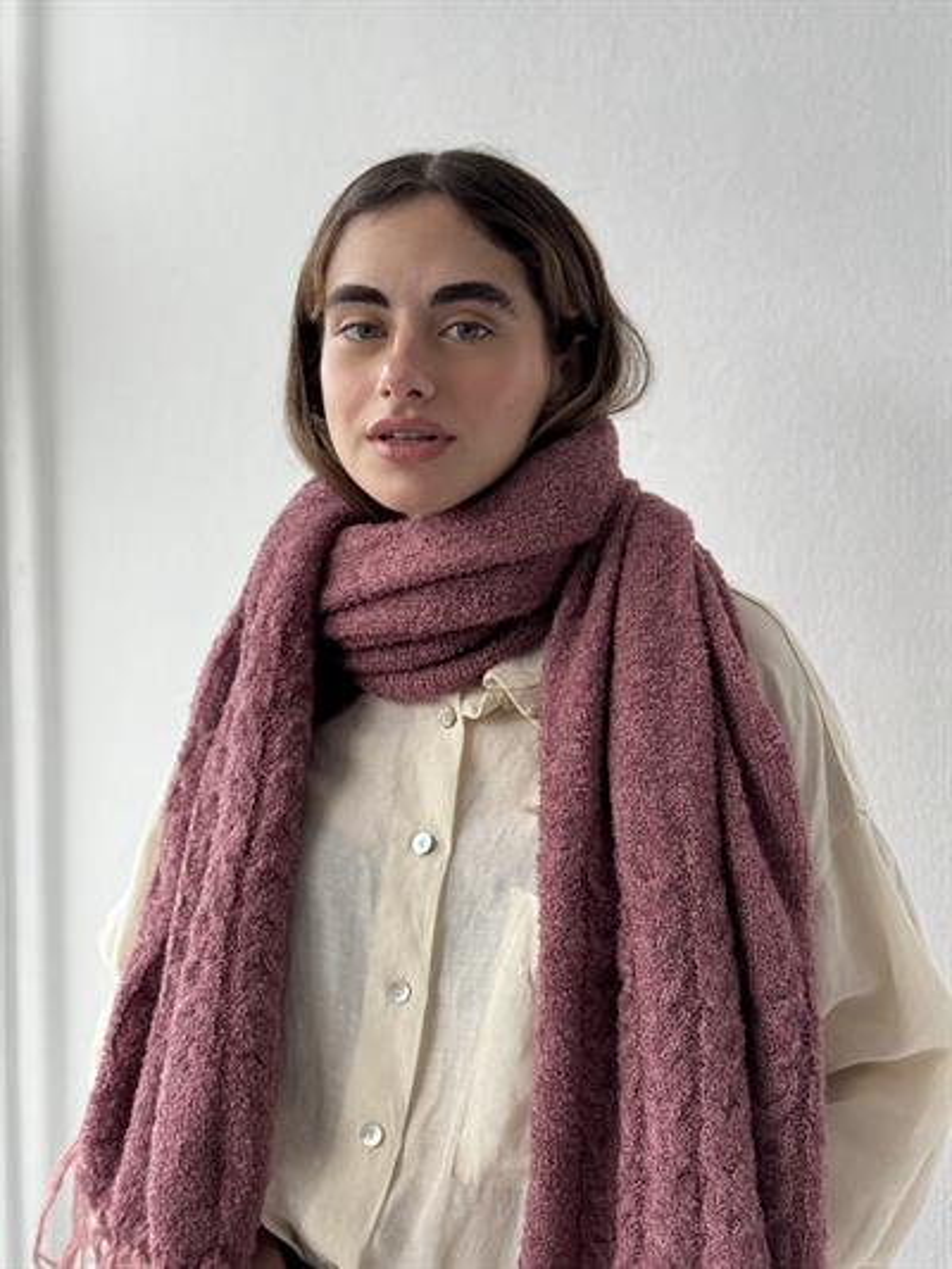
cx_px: 476
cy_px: 634
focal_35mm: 48
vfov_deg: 39.6
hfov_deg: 30.3
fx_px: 1759
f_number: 1.78
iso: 50
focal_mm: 6.76
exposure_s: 1/168
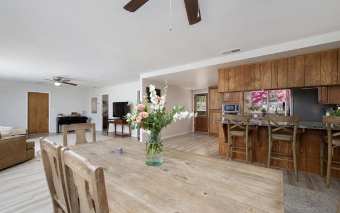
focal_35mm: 15
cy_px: 108
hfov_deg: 101.4
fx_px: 139
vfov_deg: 74.8
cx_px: 165
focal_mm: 14
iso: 320
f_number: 7.1
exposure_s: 1/60
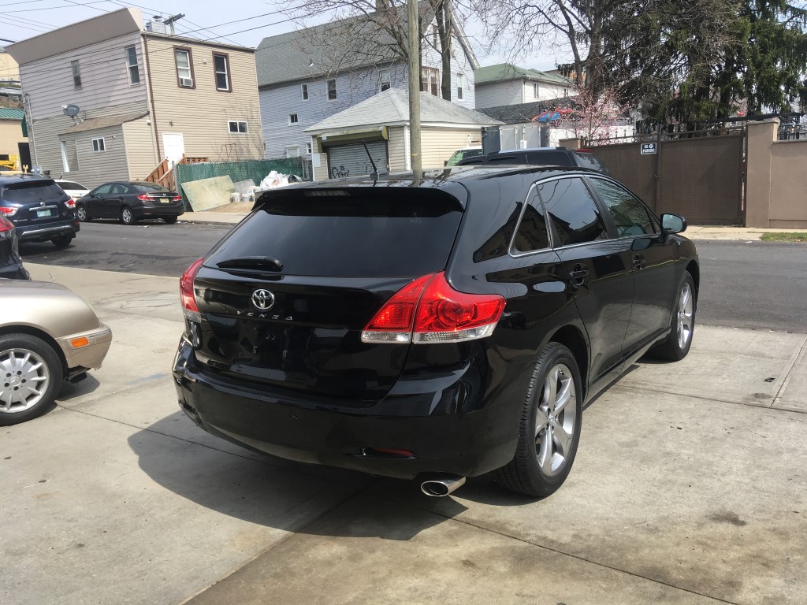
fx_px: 676
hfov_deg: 61.7
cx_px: 404
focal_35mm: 29
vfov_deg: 48.2
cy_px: 302
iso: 25
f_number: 2.2
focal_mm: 4.15
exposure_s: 1/1115
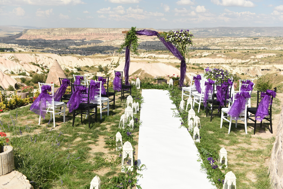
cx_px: 142
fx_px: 299
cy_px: 94
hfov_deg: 50.7
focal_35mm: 38
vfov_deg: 35.1
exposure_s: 1/1000
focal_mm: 38
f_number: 4.5
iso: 125
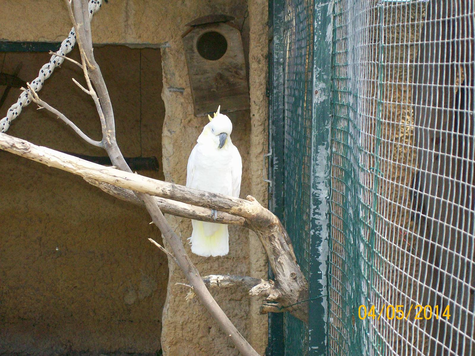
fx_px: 1481
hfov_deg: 18.2
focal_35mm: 108
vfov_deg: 13.7
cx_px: 238
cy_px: 178
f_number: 4.8
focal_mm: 18
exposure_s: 1/125
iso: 140
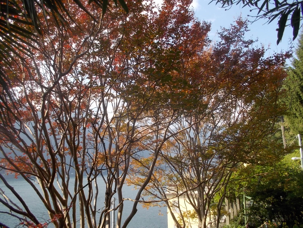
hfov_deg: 61.7
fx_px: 254
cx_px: 152
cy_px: 114
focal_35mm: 29
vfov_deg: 48.2
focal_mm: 4.1
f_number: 3.3
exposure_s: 1/320
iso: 80
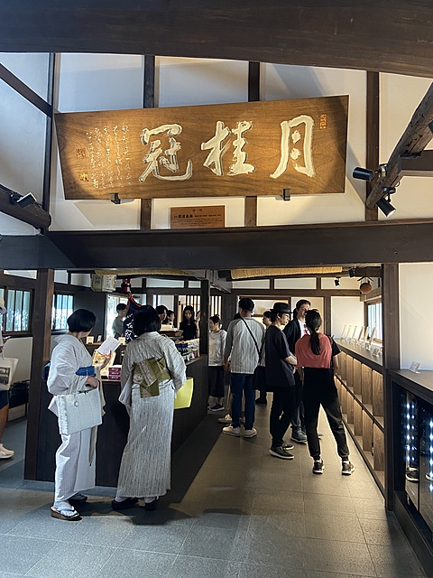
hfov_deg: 53.1
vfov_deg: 67.3
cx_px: 216
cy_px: 289
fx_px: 434
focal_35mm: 26
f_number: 1.8
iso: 250
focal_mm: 4.25
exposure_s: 1/60
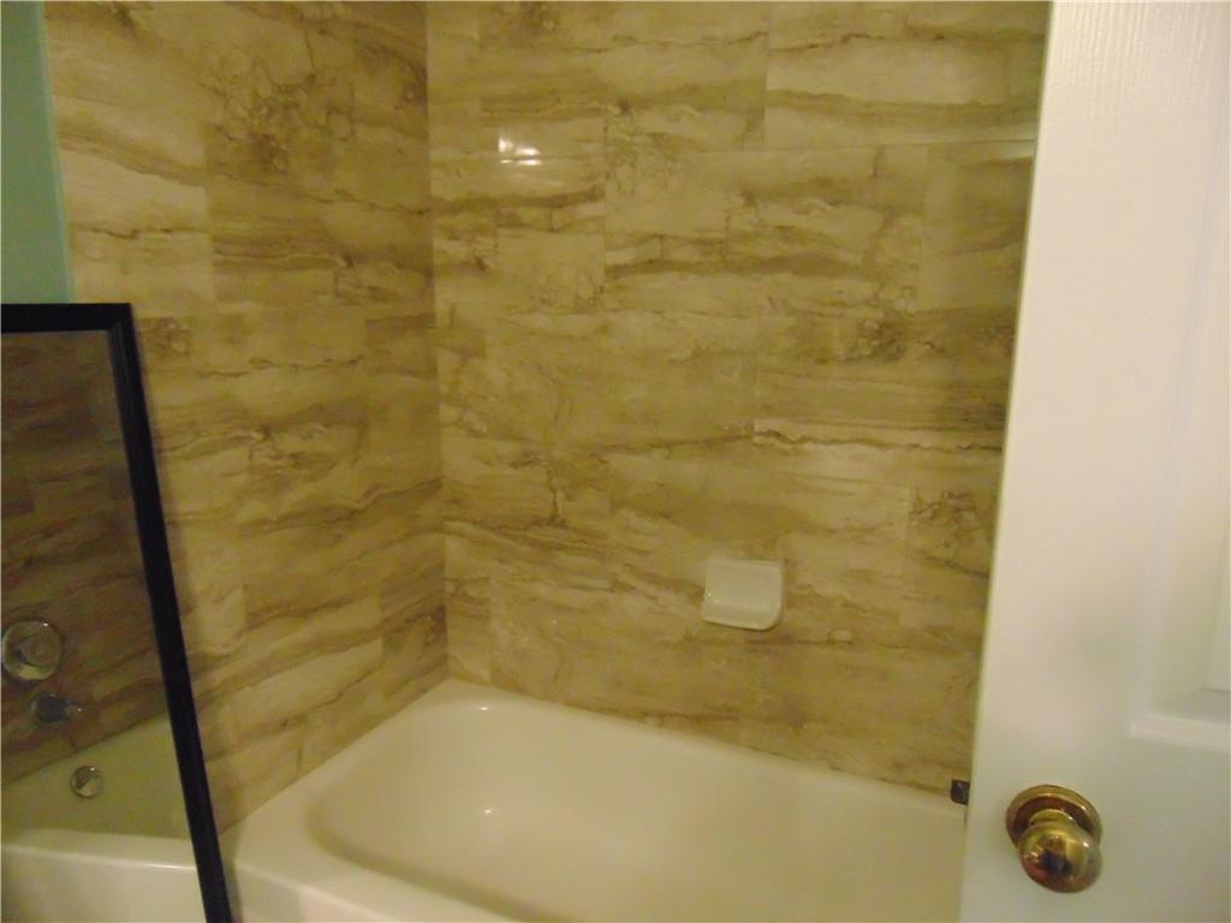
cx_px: 616
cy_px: 462
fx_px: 889
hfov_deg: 69.4
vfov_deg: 54.9
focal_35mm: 25
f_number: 3
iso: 800
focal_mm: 4.5
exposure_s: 1/40
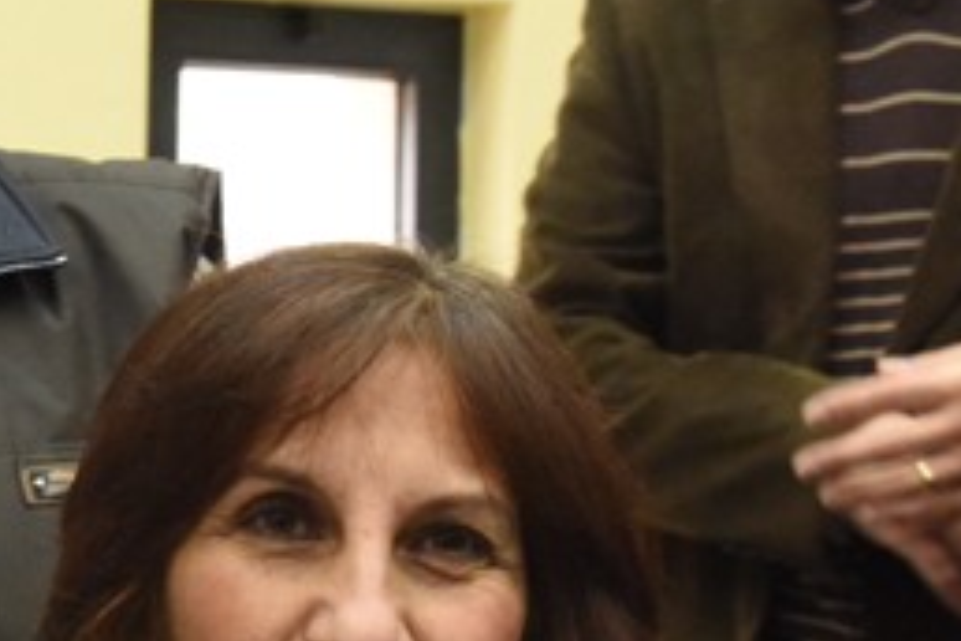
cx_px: -261
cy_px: 550
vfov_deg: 9.1
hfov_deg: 13.2
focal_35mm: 151
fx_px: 4031
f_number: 6.3
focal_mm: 38
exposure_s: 1/160
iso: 6400
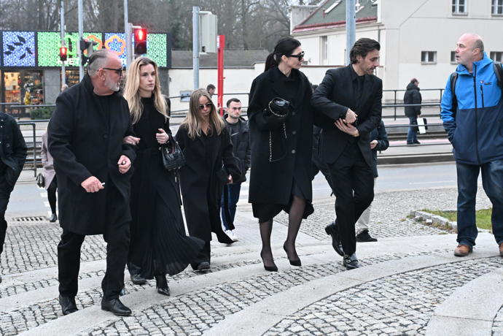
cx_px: 252
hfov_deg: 33.4
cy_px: 168
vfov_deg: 22.6
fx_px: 838
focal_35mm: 60
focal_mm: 40
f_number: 4.5
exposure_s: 1/200
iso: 3200
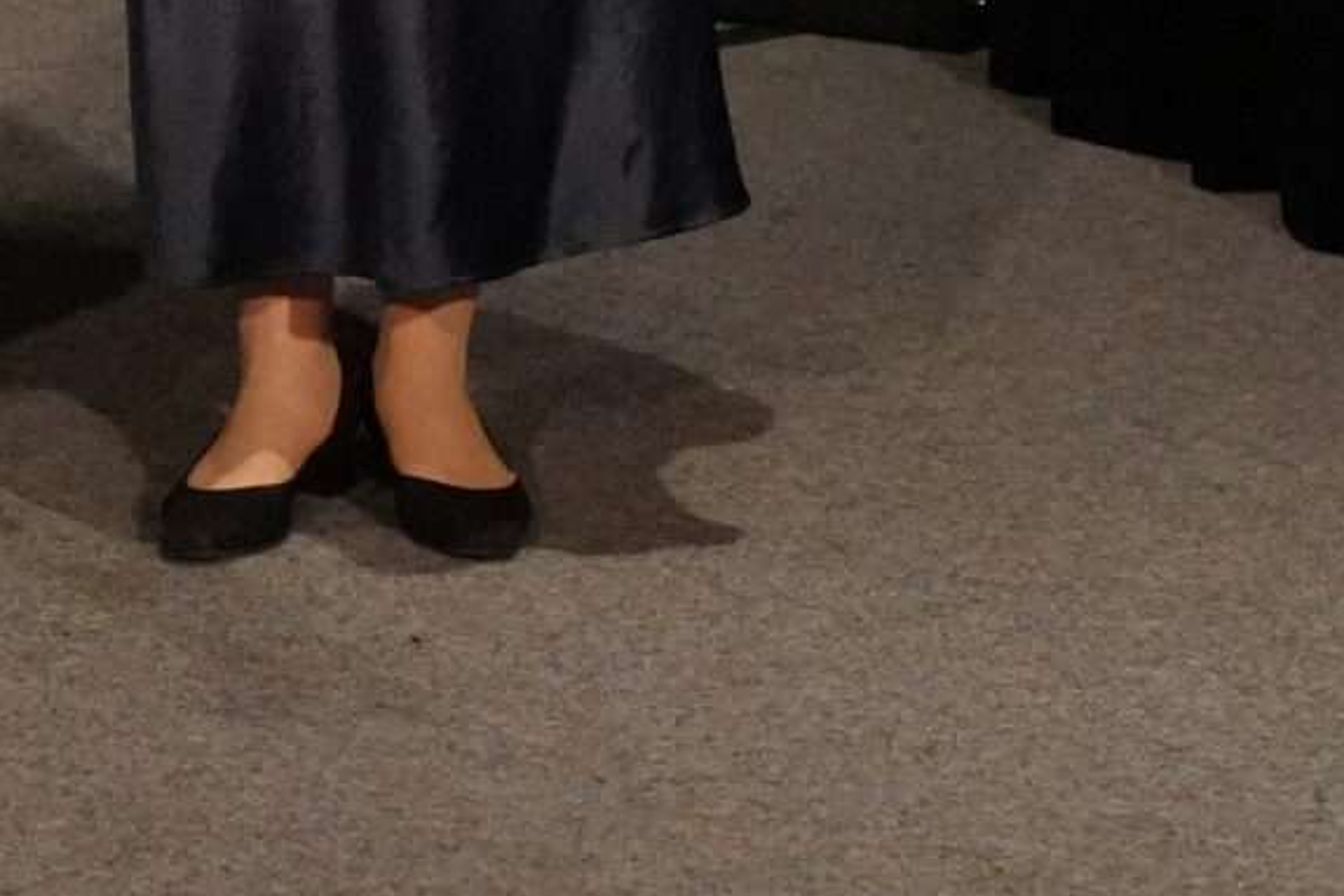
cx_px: -375
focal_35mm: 154
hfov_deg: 12.9
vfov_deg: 8.4
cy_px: -911
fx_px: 5758
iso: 6400
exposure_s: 1/160
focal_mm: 23
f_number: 4
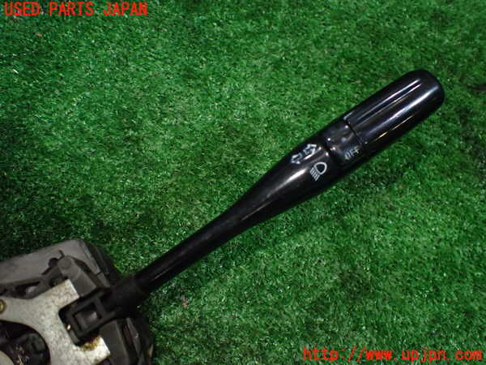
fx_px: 421
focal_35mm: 30
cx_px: 243
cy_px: 182
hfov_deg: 60.0
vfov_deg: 46.8
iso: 500
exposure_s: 1/125
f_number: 2.3
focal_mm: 5.4
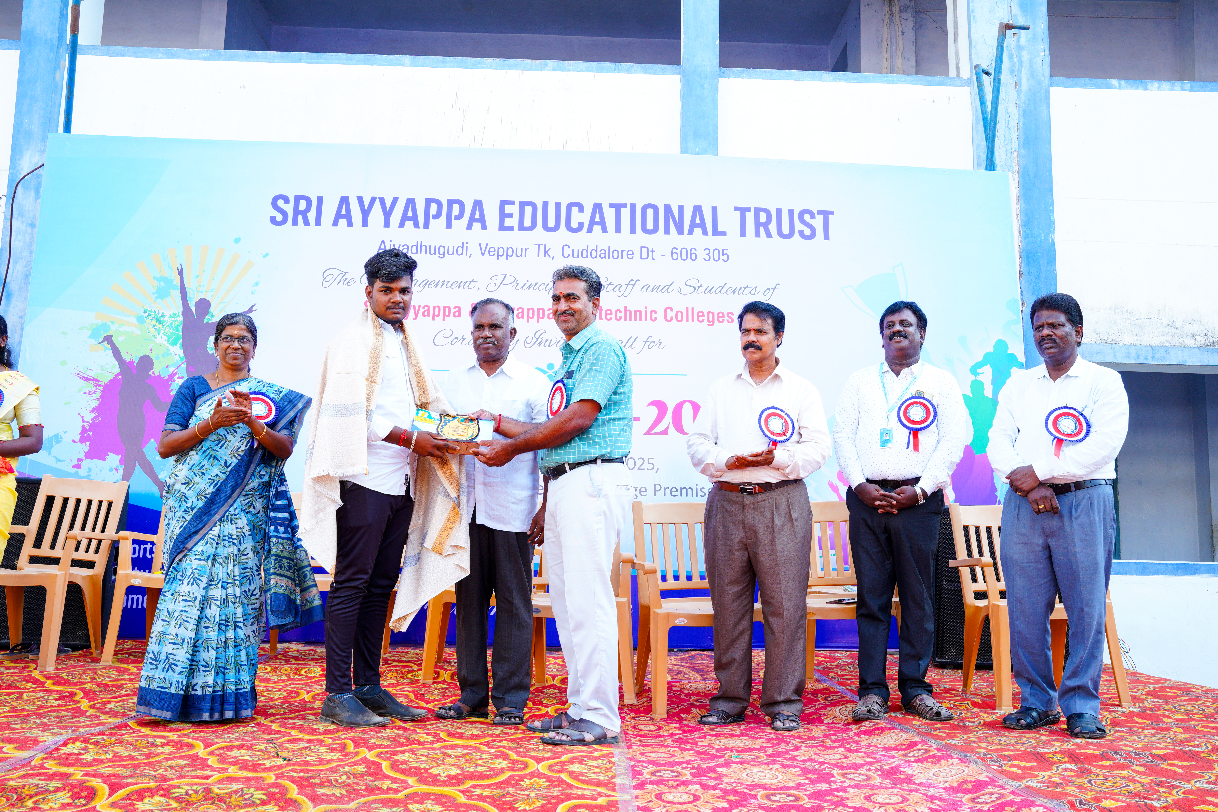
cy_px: 406
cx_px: 609
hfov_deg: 60.3
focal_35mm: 31
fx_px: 1049
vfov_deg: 42.3
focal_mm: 31
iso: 500
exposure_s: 1/125
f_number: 8
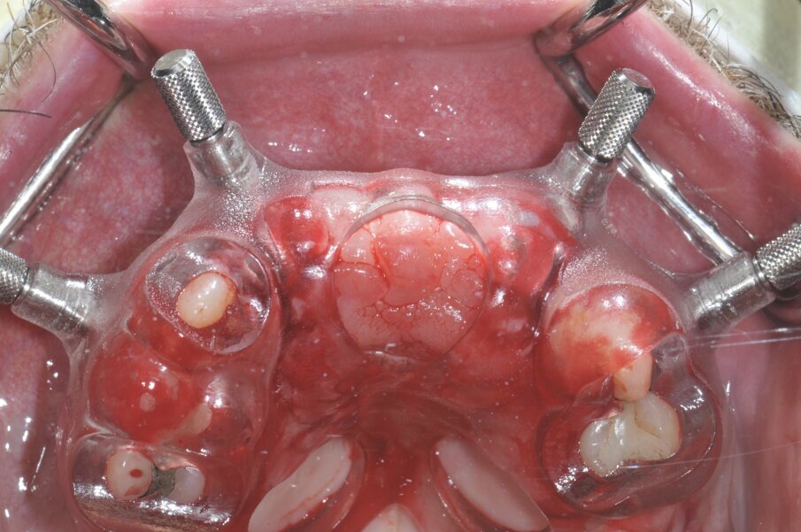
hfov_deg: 13.1
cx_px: 400
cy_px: 266
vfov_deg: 8.7
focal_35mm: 158
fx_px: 3500
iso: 200
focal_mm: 105
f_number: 32
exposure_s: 1/125
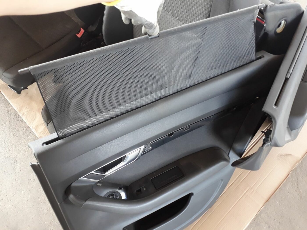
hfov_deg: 65.3
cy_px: 115
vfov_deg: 51.4
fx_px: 239
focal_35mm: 27
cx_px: 154
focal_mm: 3.6
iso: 160
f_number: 1.9
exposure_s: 1/20
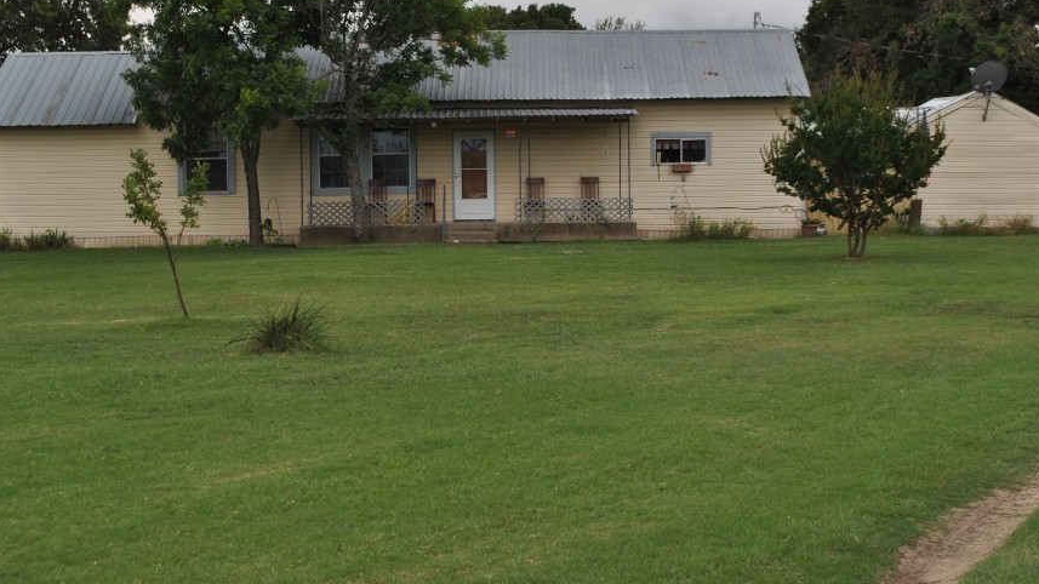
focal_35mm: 80
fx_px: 2204
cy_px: 158
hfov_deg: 26.5
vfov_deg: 15.0
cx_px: 567
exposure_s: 1/200
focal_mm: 38
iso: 100
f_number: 9
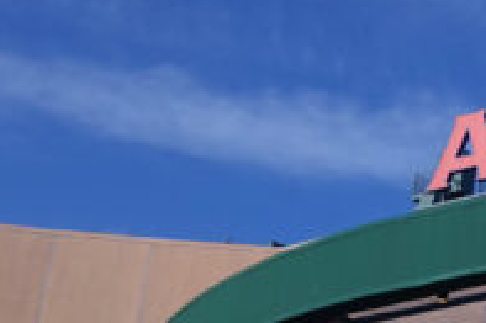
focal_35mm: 125
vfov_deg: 10.7
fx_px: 1686
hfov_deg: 13.6
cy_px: 396
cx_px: 1019
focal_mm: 9
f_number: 3.2
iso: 64
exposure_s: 1/1250
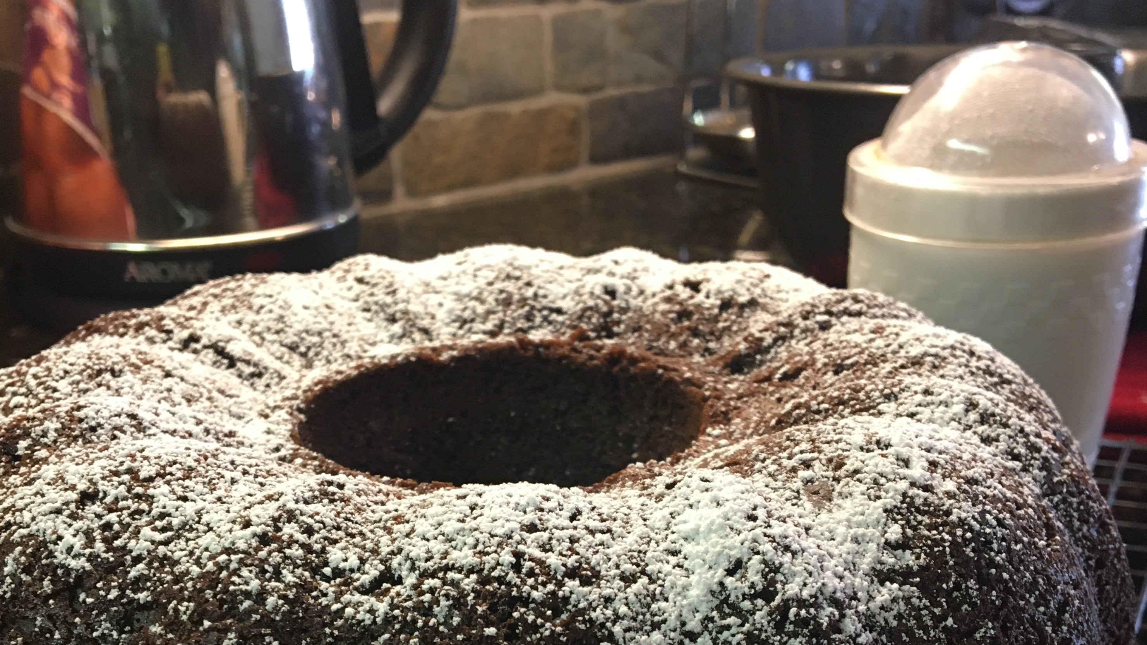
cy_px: 618
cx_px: 576
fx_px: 1308
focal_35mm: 43
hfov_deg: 47.4
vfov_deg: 26.5
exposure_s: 1/30
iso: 100
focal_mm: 4.15
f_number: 2.2
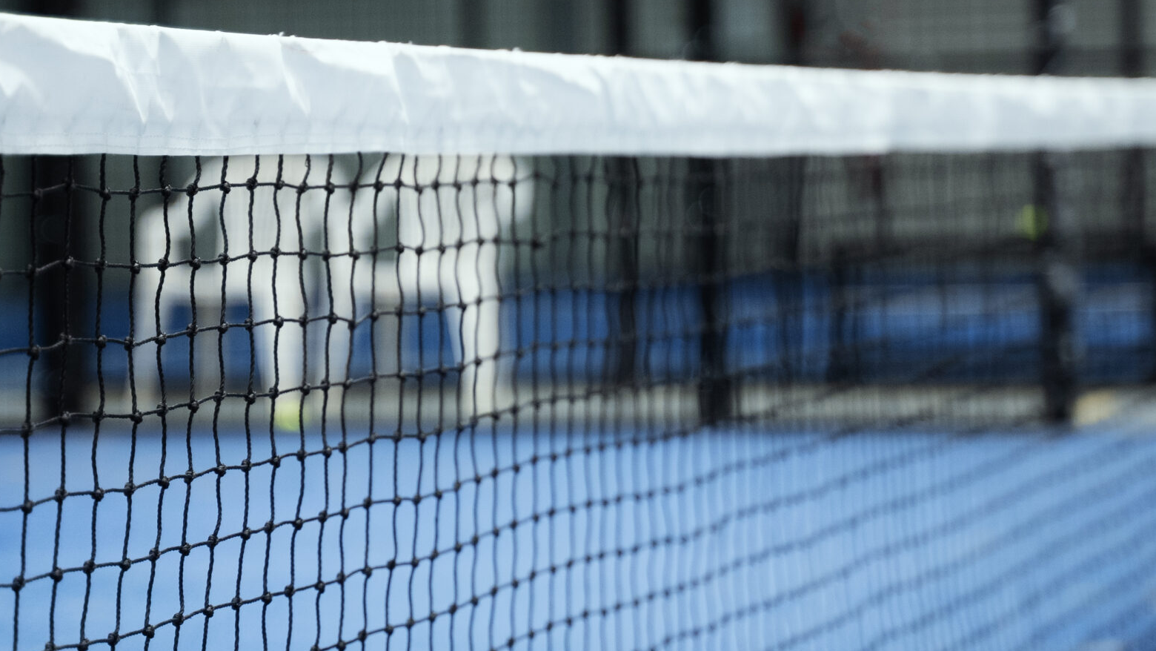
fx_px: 3955
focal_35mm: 129
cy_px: 214
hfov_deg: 16.6
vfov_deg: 9.4
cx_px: 577
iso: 1250
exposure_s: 1/400
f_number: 2.8
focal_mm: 75
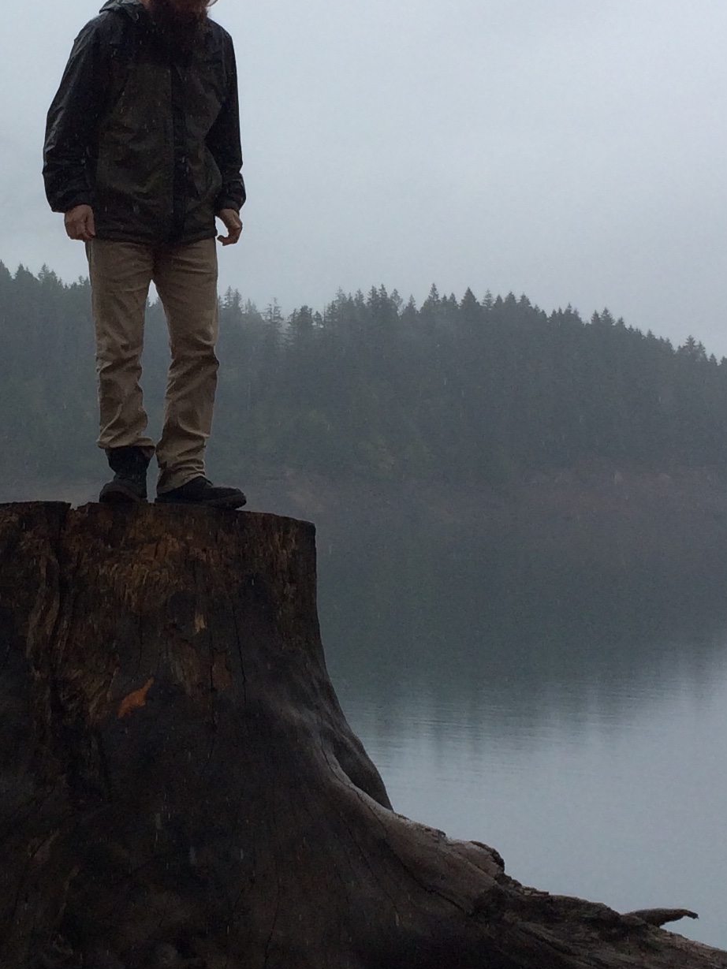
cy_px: 347
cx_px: 106
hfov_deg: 18.9
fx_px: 2156
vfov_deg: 25.2
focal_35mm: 77
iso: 32
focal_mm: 4.15
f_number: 2.2
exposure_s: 1/707
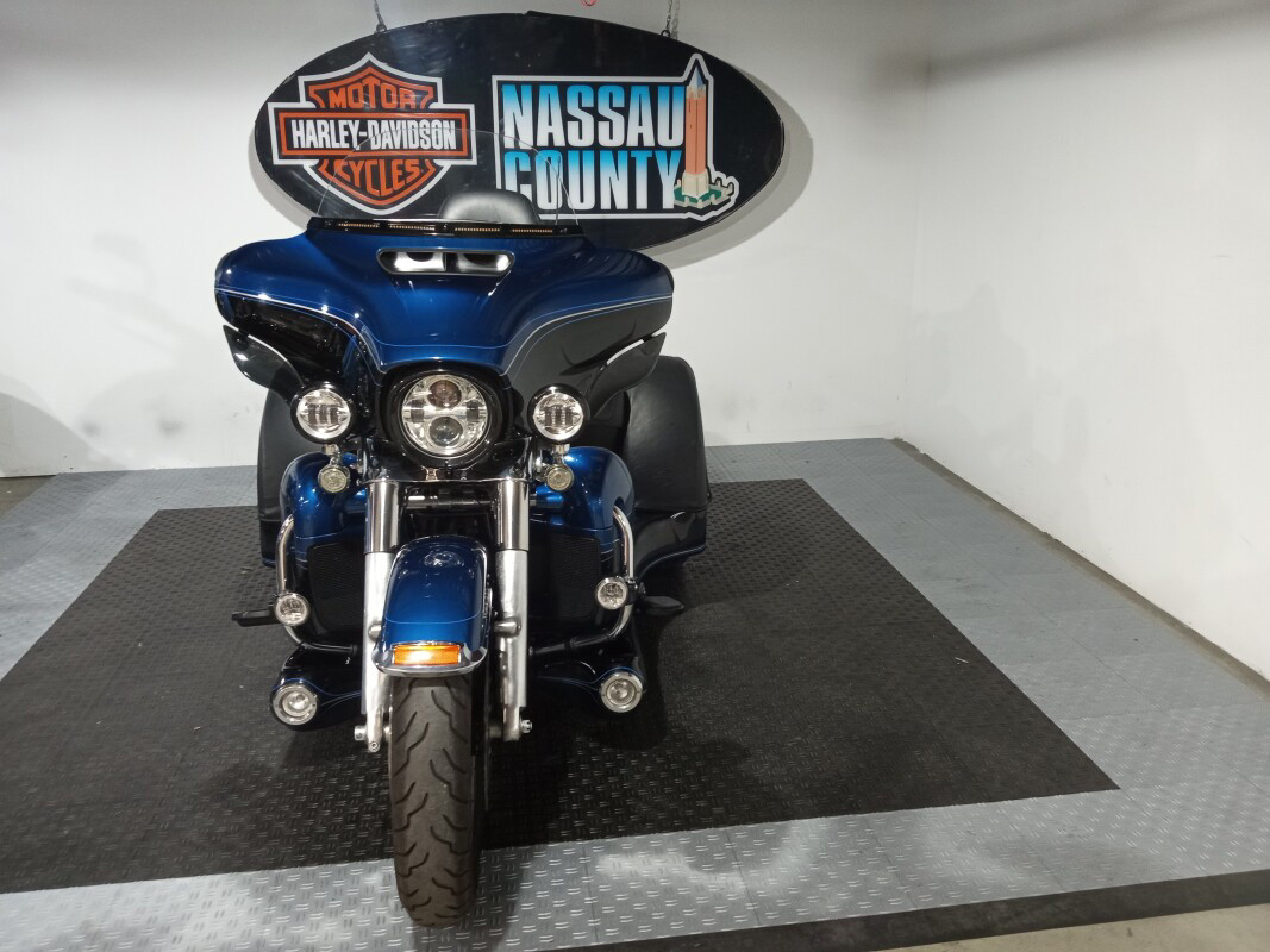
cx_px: 635
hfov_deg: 63.4
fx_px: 1027
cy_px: 476
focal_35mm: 28
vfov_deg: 49.7
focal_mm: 3.71
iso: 373
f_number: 2.2
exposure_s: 1/40
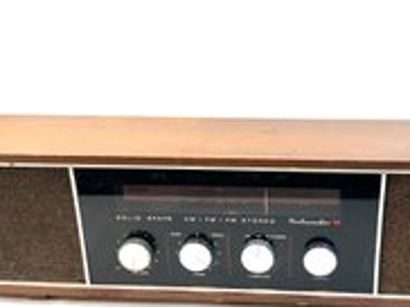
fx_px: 580
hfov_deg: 38.7
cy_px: 186
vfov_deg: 29.5
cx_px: 258
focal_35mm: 49
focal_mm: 5.96
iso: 50
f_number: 1.6
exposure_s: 1/120
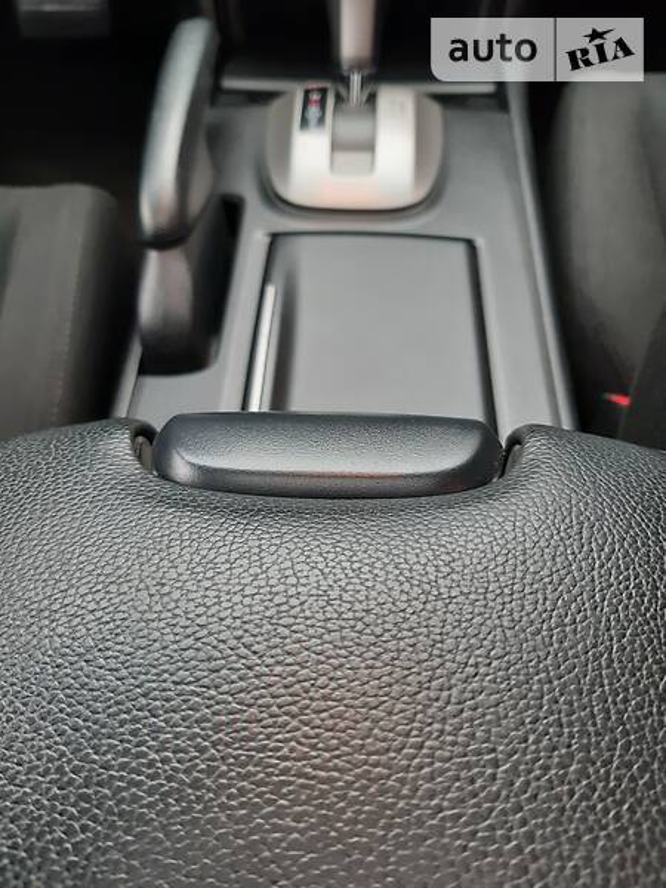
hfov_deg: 53.1
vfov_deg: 67.3
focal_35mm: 26
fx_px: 667
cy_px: 444
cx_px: 333
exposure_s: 1/33
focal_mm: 3.9
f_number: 1.7
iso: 250
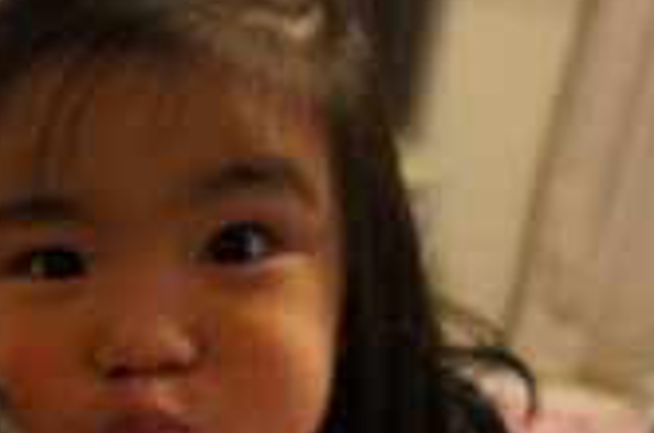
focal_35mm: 65
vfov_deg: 19.8
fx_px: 1179
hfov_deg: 28.3
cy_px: 492
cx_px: -63
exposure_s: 1/80
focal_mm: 18
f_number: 3.5
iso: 1000
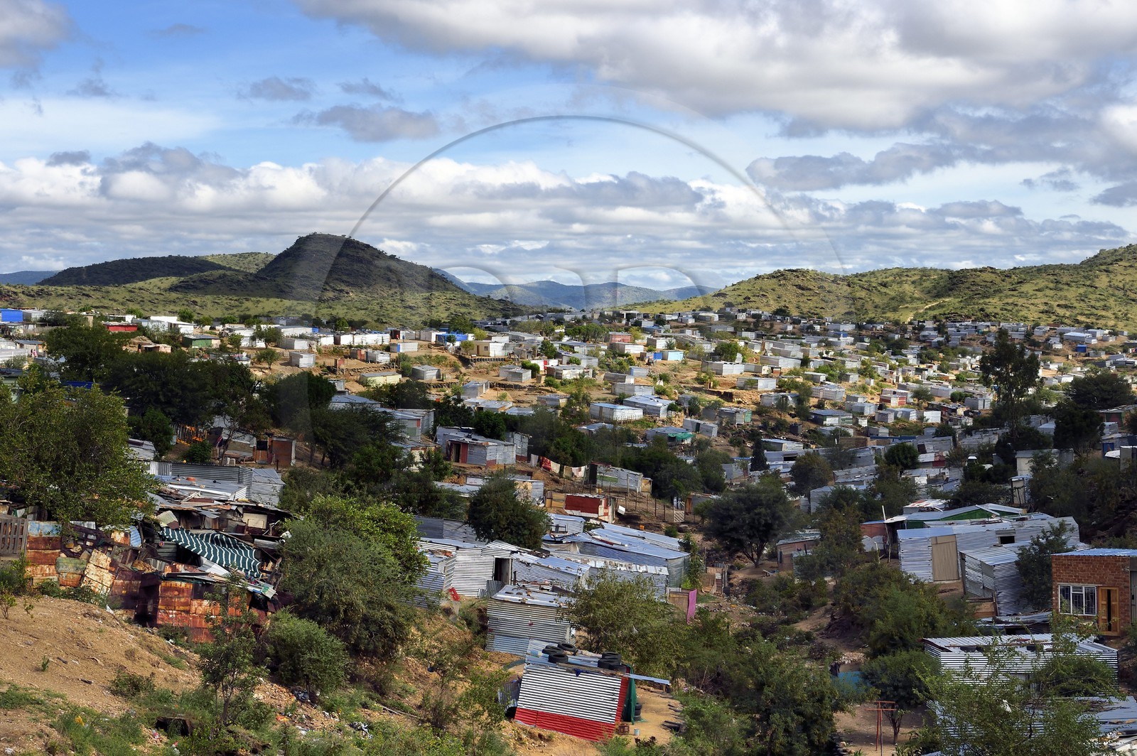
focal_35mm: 70
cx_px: 568
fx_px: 2209
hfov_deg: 28.9
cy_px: 378
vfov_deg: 19.4
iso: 400
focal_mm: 70
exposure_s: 1/640
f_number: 11
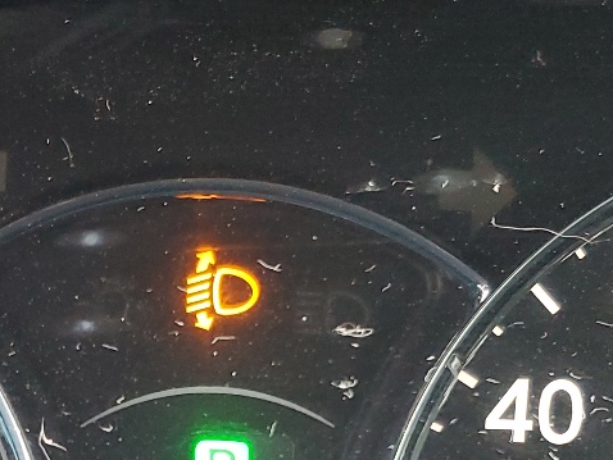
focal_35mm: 87
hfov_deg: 22.4
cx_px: 191
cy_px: 583
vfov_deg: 16.2
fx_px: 1541
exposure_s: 1/60.2
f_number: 1.5
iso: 234
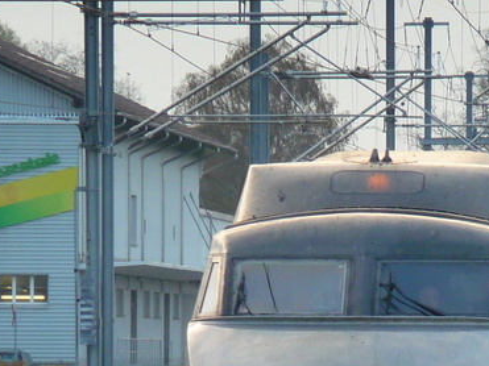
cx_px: 407
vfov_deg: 2.0
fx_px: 10662
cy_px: 292
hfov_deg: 2.6
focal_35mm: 755
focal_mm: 47
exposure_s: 1/125
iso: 200
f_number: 4.9
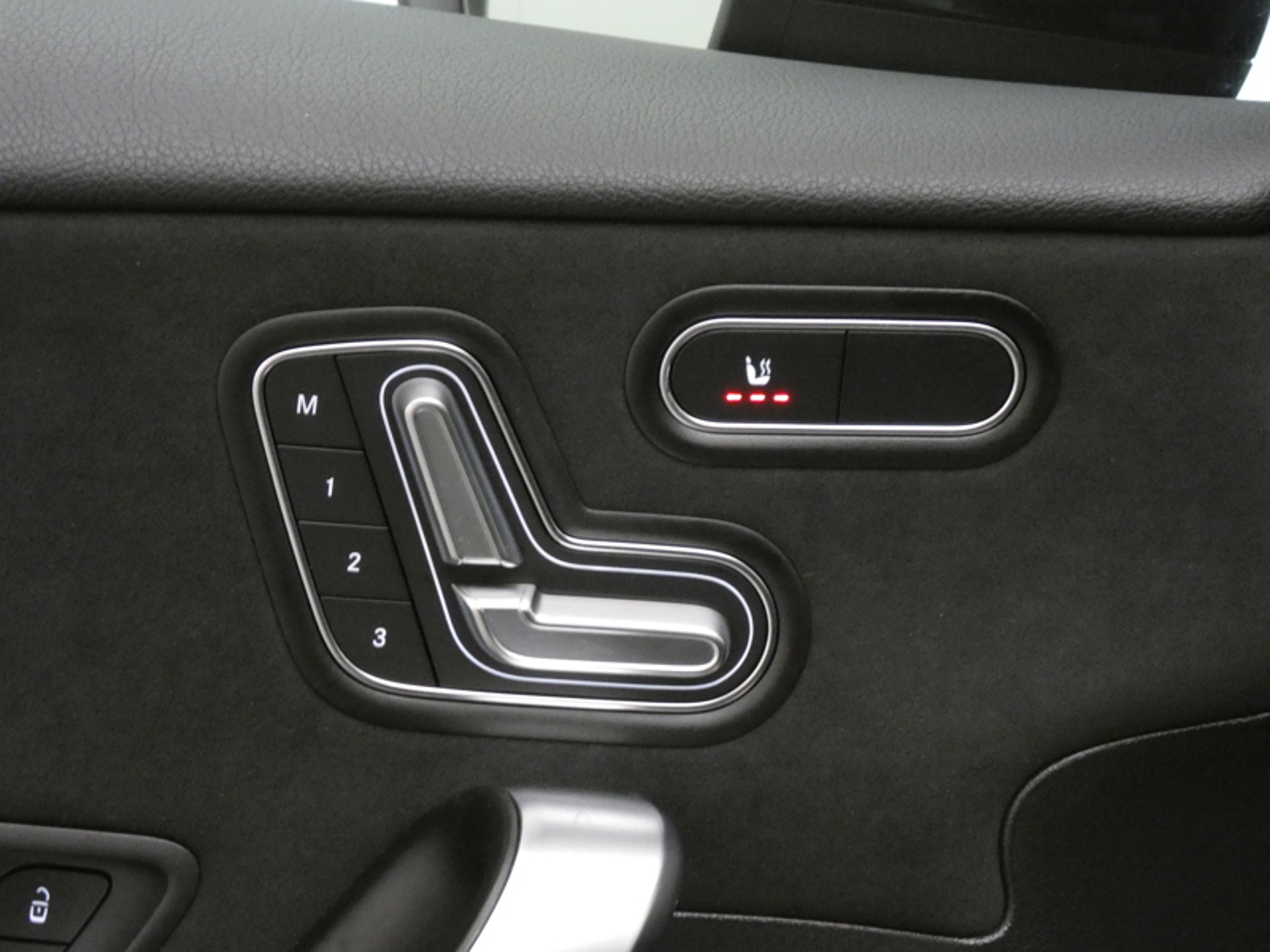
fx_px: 3045
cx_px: 635
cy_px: 476
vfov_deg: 17.8
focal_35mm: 83
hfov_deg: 23.6
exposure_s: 1/10
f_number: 4.5
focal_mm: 14.8
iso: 1600
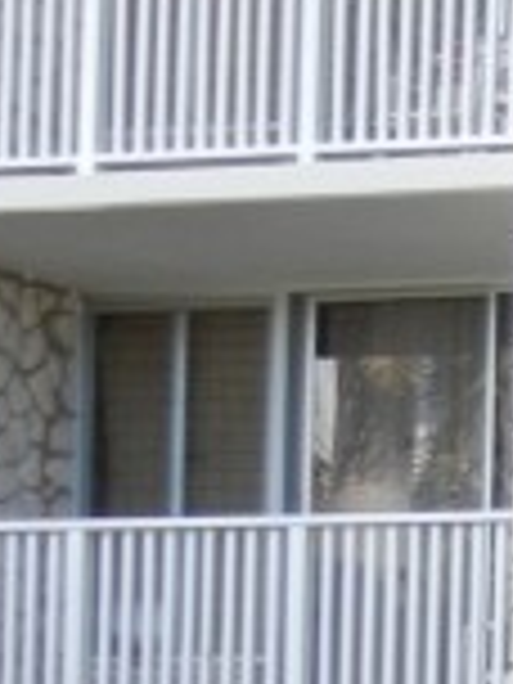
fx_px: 3991
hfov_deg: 6.8
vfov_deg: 9.5
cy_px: 1048
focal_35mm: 202
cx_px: 1372
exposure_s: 1/211
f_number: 3.5
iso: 160
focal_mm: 5.4
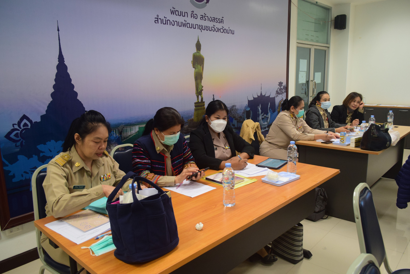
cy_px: 137
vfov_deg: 48.0
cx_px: 205
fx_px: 308
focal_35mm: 27
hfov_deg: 67.4
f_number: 4.5
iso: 1000
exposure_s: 1/100
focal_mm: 18
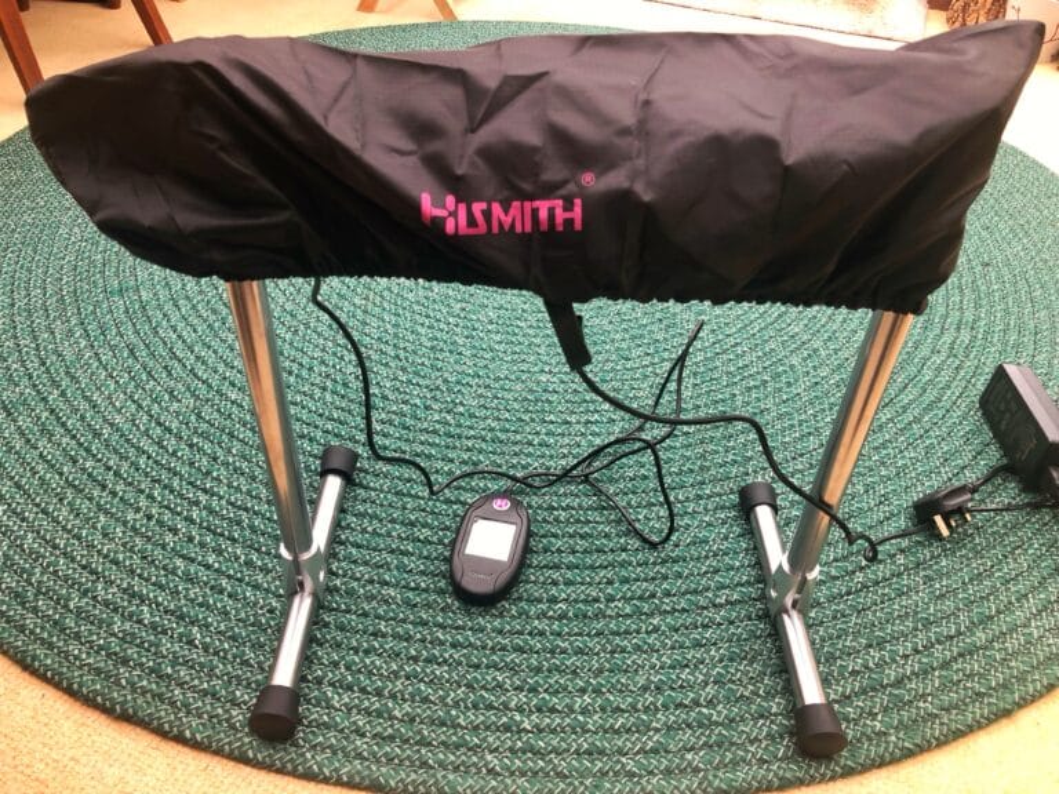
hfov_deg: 63.4
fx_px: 857
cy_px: 397
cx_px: 530
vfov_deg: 49.7
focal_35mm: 28
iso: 40
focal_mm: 3.99
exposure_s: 1/20
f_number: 1.8
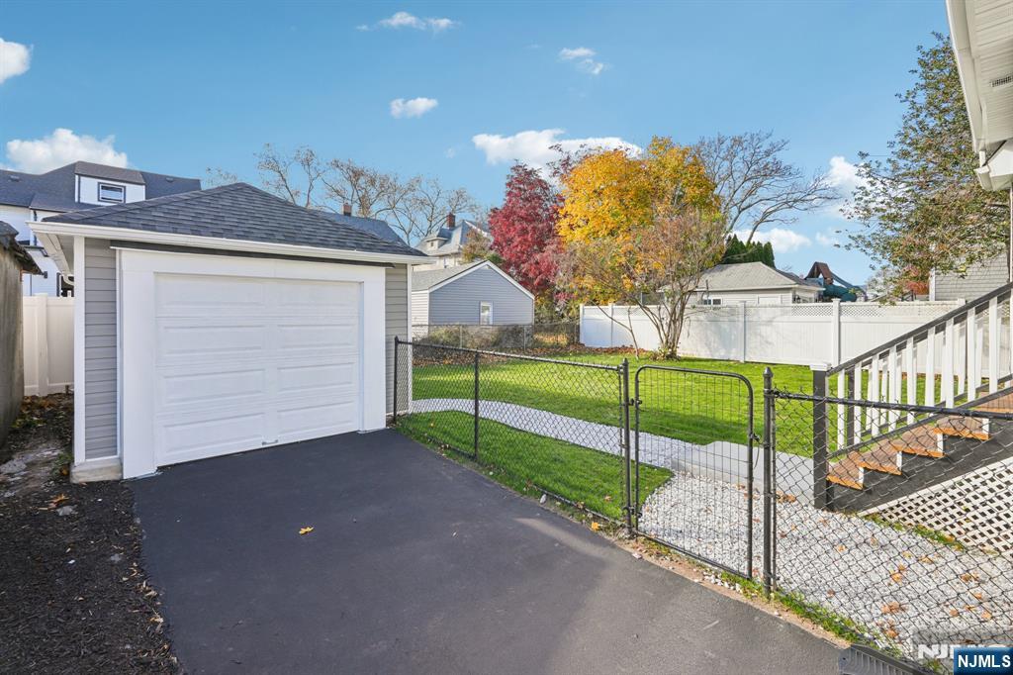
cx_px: 506
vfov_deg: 73.7
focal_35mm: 16
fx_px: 450
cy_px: 338
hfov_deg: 96.8
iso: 100
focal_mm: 16
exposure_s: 1/125
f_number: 8
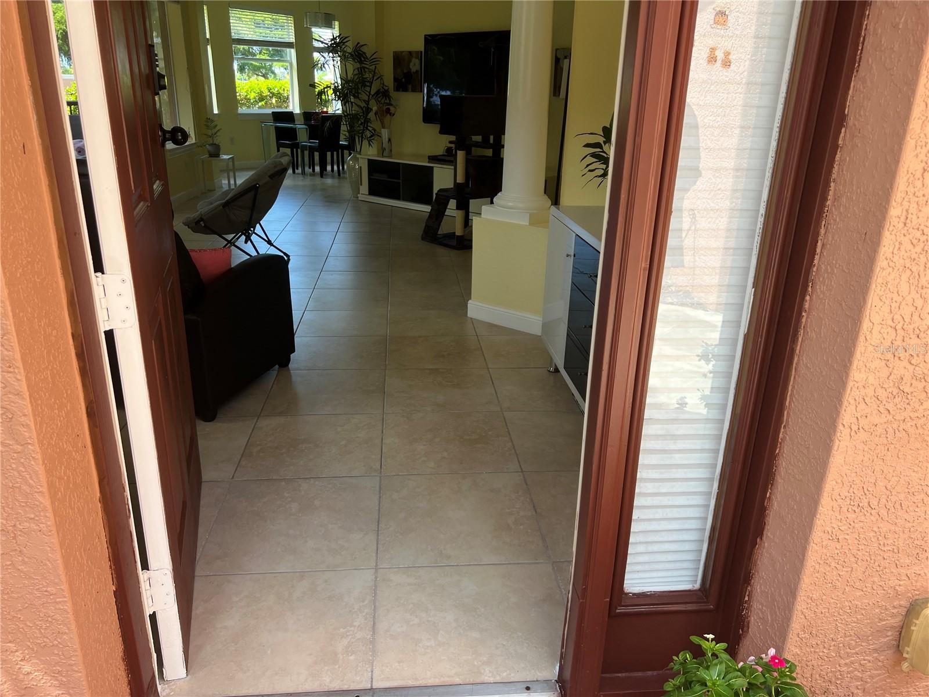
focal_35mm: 26
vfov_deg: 53.1
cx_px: 464
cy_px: 348
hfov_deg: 67.3
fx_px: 698
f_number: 1.5
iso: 40
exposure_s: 1/200
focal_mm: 5.7
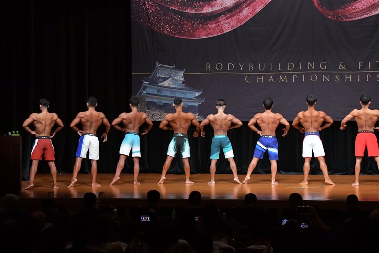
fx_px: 1231
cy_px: 126
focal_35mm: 117
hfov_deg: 17.5
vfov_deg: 11.7
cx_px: 190
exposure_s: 1/400
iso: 5000
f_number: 5.6
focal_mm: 78
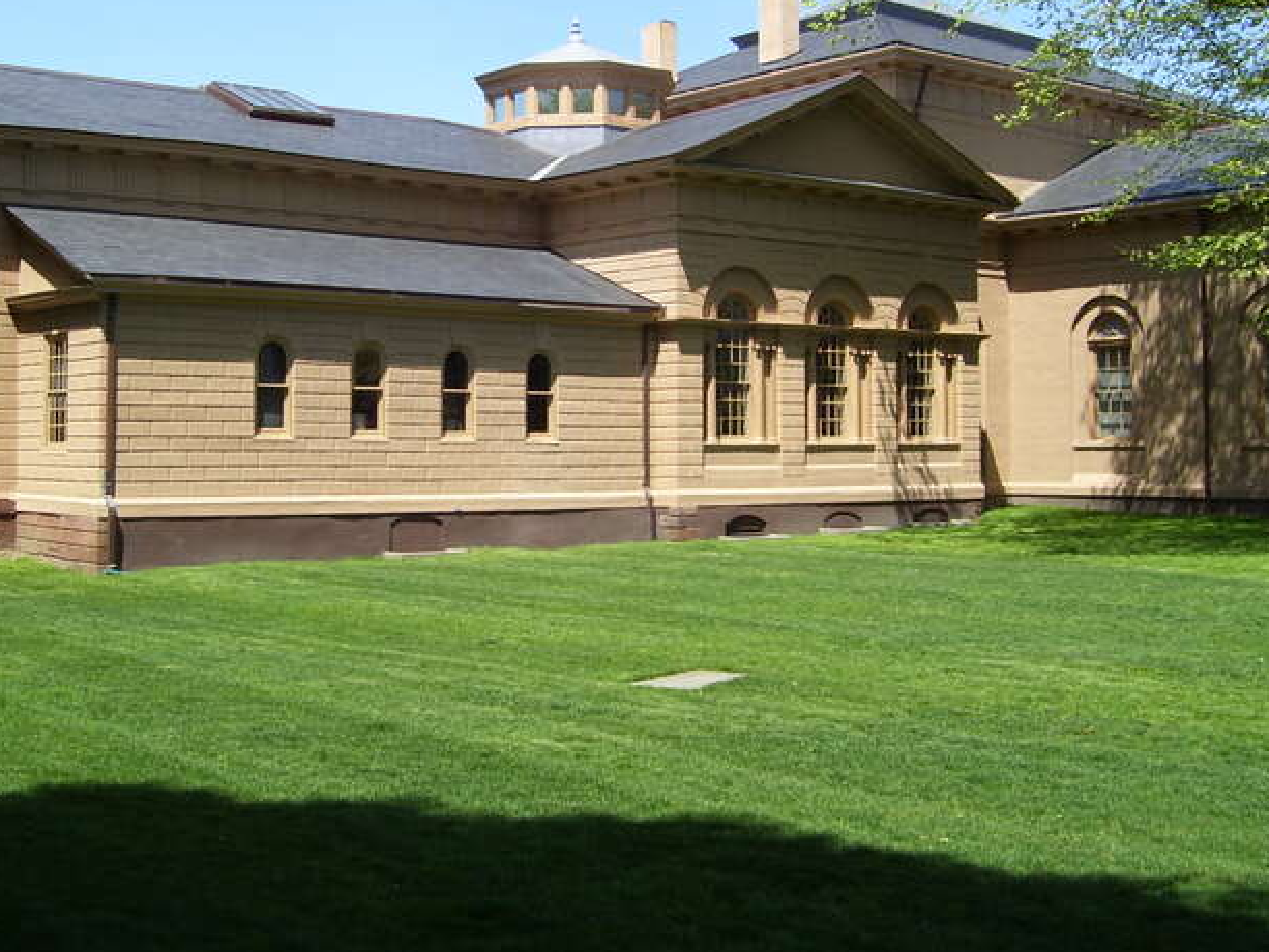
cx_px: 451
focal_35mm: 47
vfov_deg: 30.8
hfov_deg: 40.1
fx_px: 1723
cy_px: 362
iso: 80
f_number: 4.8
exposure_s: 1/350
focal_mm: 6
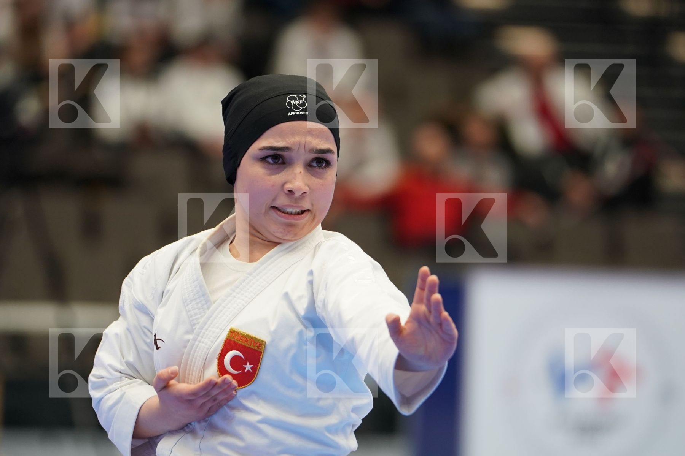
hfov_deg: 6.9
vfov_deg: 4.6
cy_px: 228
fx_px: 5708
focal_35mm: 300
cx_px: 342
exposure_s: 1/320
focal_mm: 200
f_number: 2.8
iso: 1000
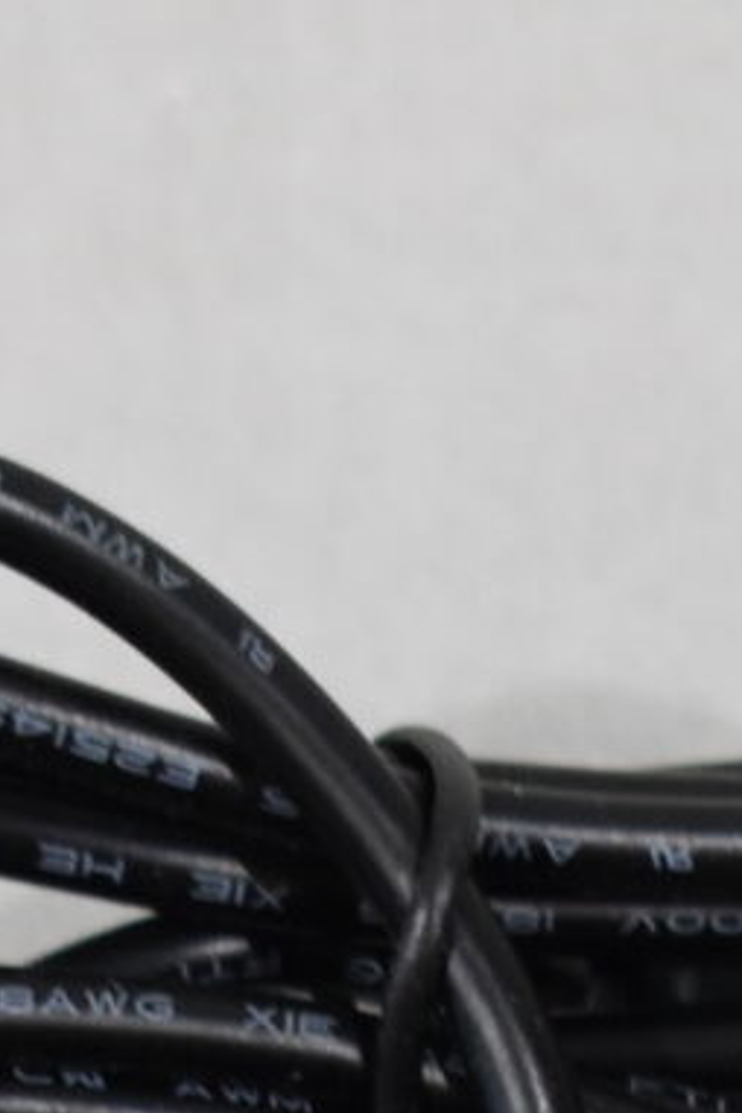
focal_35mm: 484
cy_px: 2257
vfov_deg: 4.2
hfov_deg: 2.8
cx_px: 795
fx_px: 14962
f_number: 5.3
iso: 800
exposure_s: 1/125
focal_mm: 48
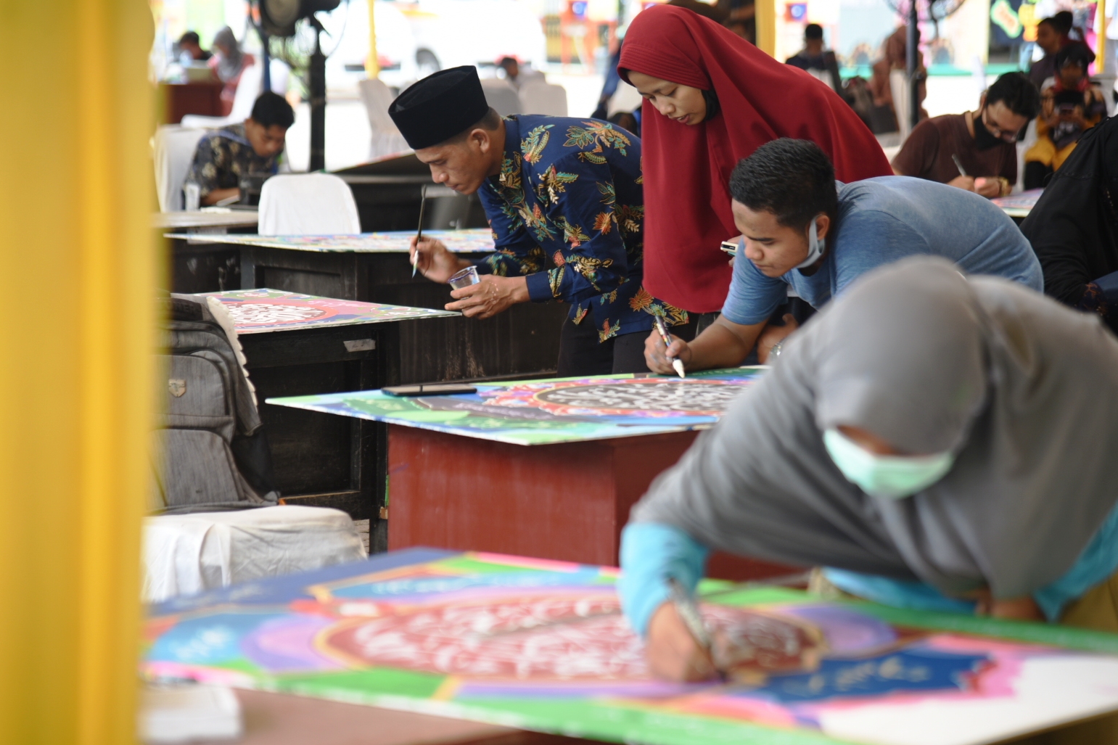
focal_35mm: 126
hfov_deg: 16.3
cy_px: 381
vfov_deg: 10.9
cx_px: 584
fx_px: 3912
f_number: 4
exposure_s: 1/50
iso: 100
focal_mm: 120
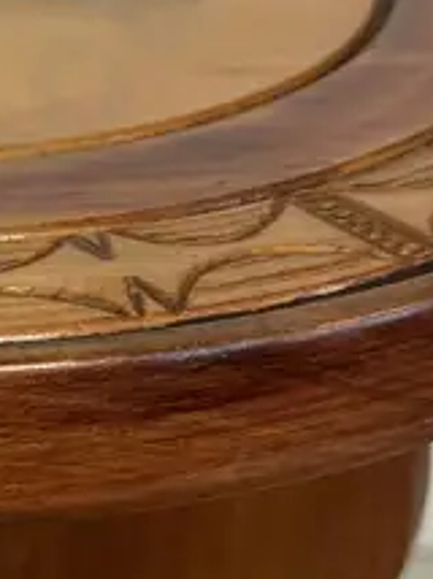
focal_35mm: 115
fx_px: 1922
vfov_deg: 17.1
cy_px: 373
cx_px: -138
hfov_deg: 12.4
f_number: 1.78
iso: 125
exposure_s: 1/50
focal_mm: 6.86
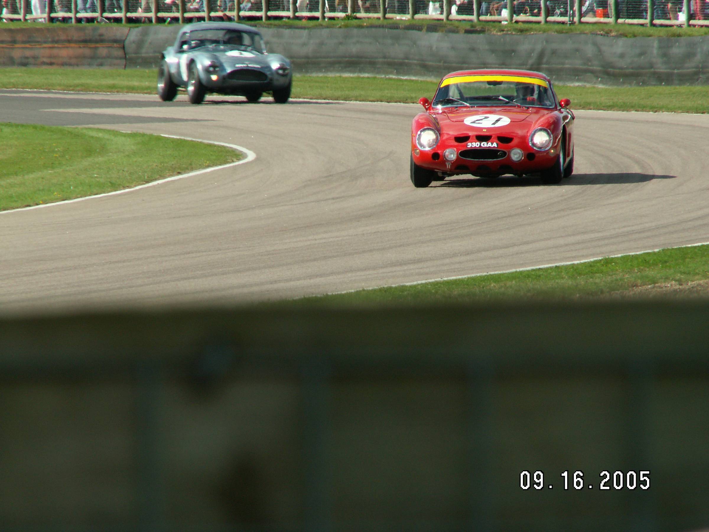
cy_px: 266
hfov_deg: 4.7
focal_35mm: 420
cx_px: 354
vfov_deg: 3.5
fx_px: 8602
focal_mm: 69.45
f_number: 7.1
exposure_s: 1/200
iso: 50
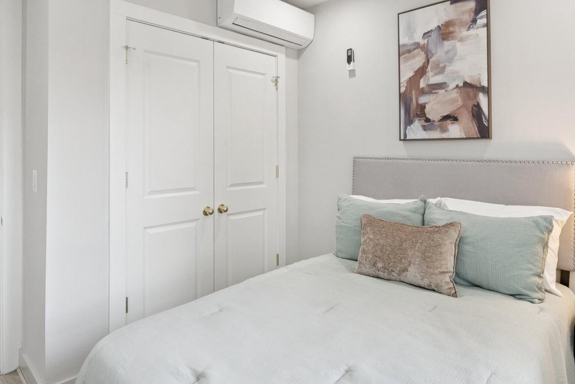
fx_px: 368
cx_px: 316
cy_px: 148
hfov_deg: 75.9
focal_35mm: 23
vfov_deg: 54.6
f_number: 7.1
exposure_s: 1/125
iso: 2000
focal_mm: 16
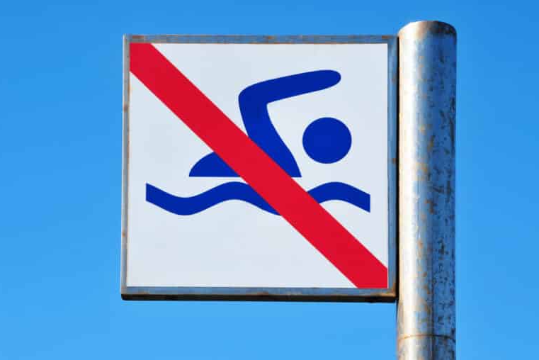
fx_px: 2037
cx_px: 268
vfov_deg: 10.1
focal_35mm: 136
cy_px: 180
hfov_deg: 15.1
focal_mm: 90
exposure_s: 1/160
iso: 200
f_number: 16
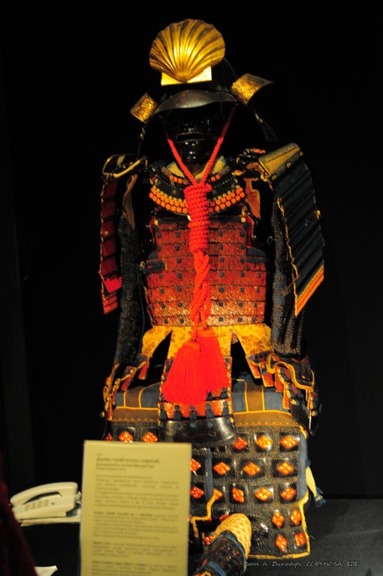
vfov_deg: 27.0
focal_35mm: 75
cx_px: 192
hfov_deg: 18.1
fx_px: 1200
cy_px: 288
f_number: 2.5
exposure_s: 1/50
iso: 800
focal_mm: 50
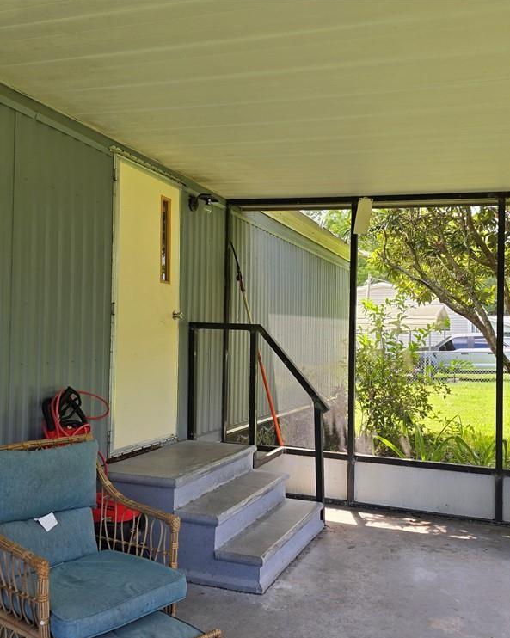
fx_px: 585
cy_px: 328
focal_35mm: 31
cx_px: 275
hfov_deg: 47.0
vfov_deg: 57.2
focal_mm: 6.3
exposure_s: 1/180
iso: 32
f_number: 1.7
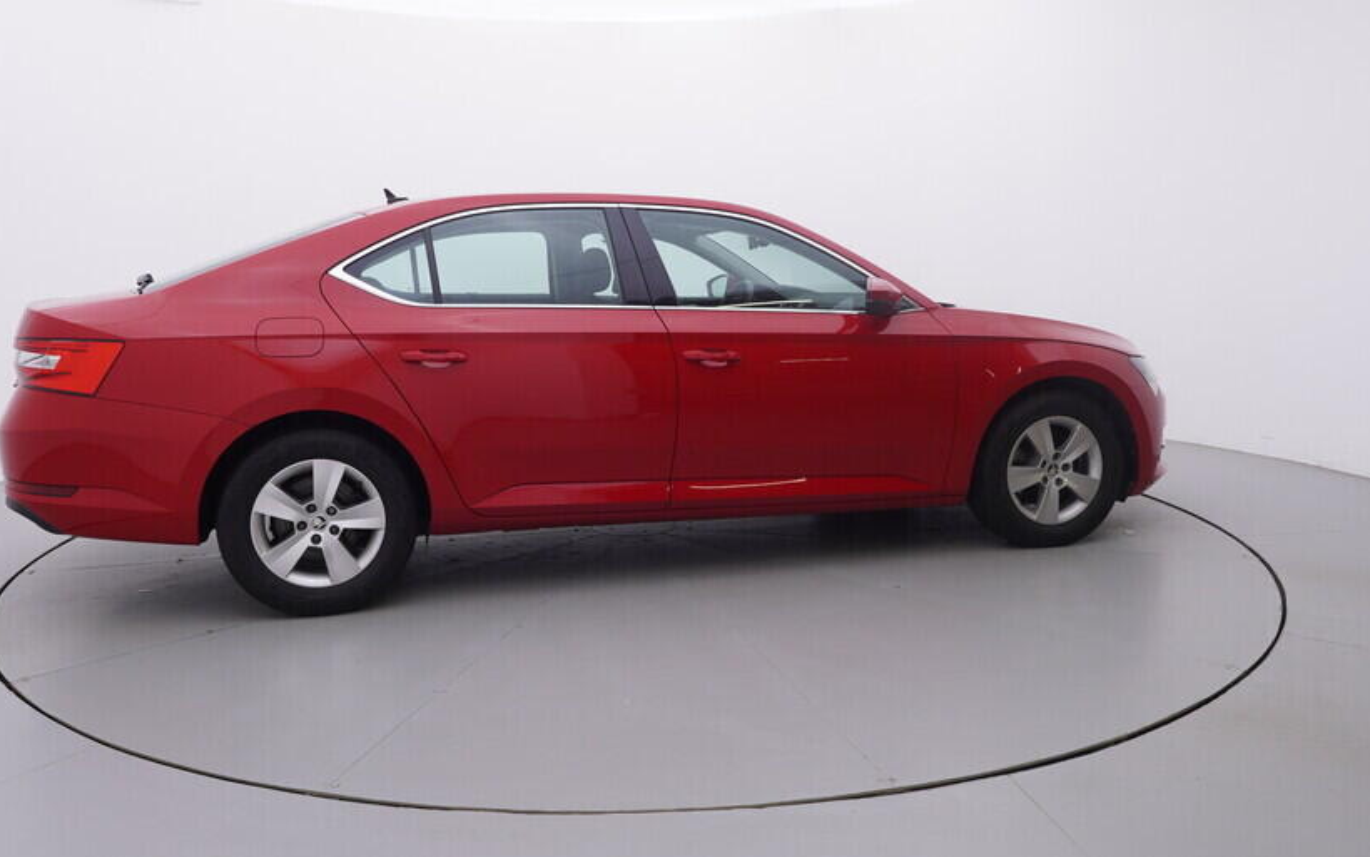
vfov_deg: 43.6
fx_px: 1069
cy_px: 384
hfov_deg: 65.2
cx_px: 633
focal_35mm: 29
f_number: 5
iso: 200
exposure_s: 1/80
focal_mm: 15
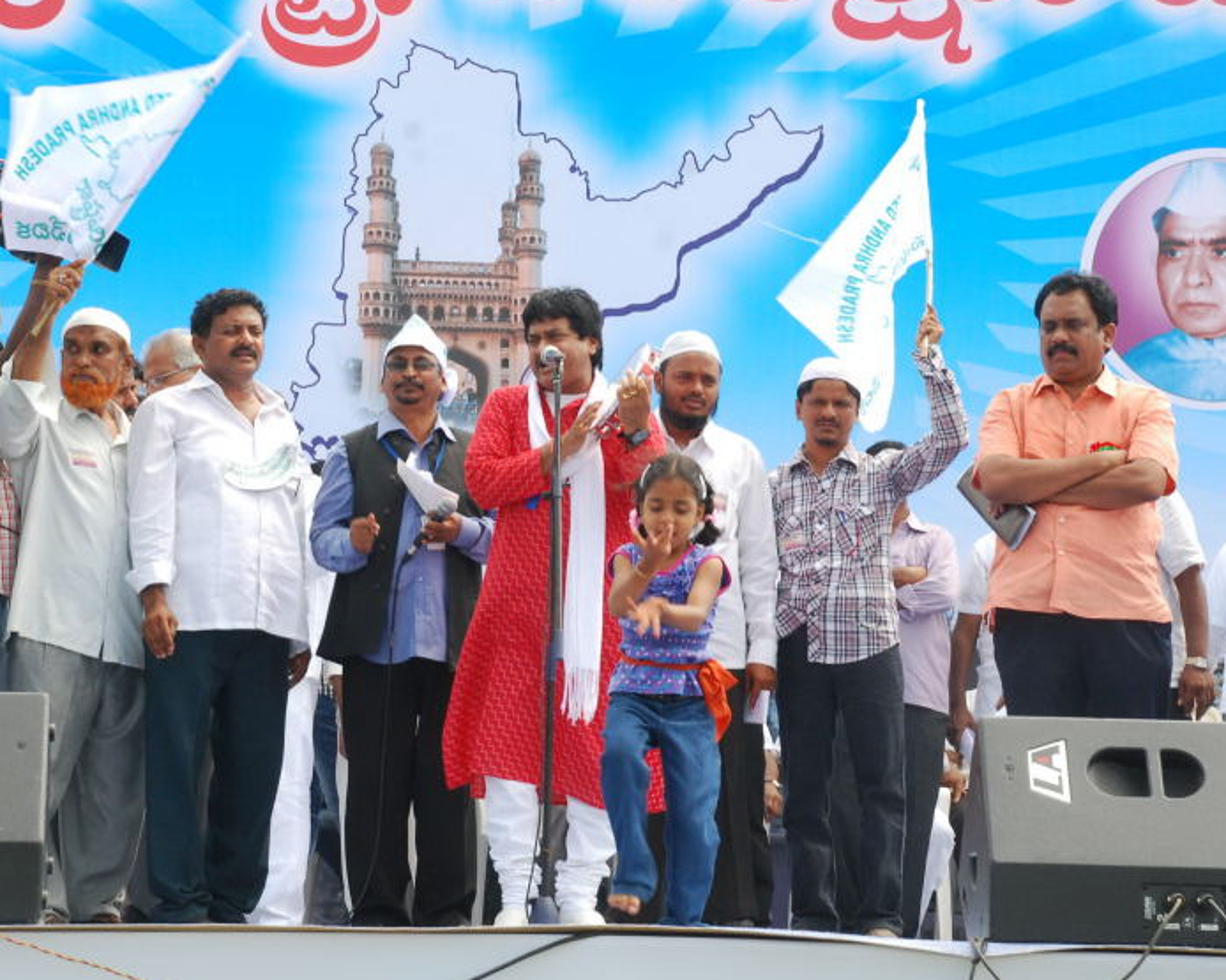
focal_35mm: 129
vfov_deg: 12.0
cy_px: 510
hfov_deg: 14.9
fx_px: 4680
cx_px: 592
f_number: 13
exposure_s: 1/125
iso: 400
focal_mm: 62
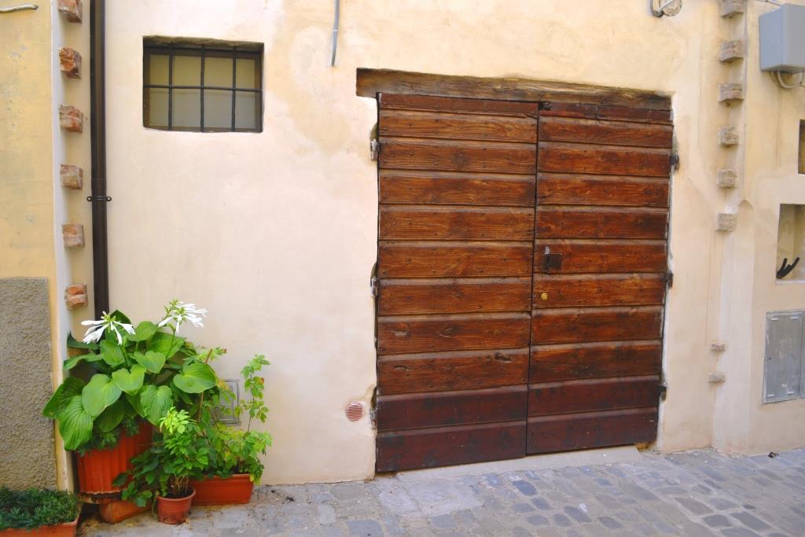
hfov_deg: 67.4
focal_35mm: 27
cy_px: 268
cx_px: 402
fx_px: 604
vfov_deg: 47.9
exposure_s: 1/125
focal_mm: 18
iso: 250
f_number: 5.6
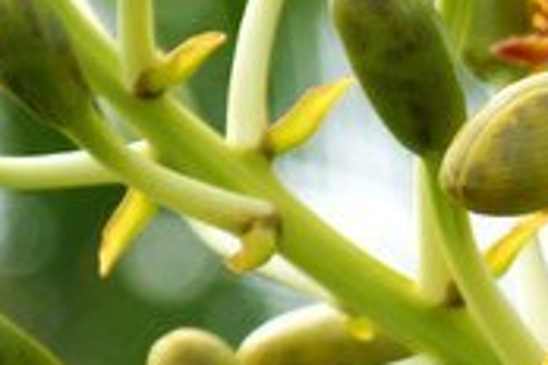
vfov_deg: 2.2
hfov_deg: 3.3
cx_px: 1324
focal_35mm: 616
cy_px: 503
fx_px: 9376
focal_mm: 70
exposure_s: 1/200
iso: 100
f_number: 6.3
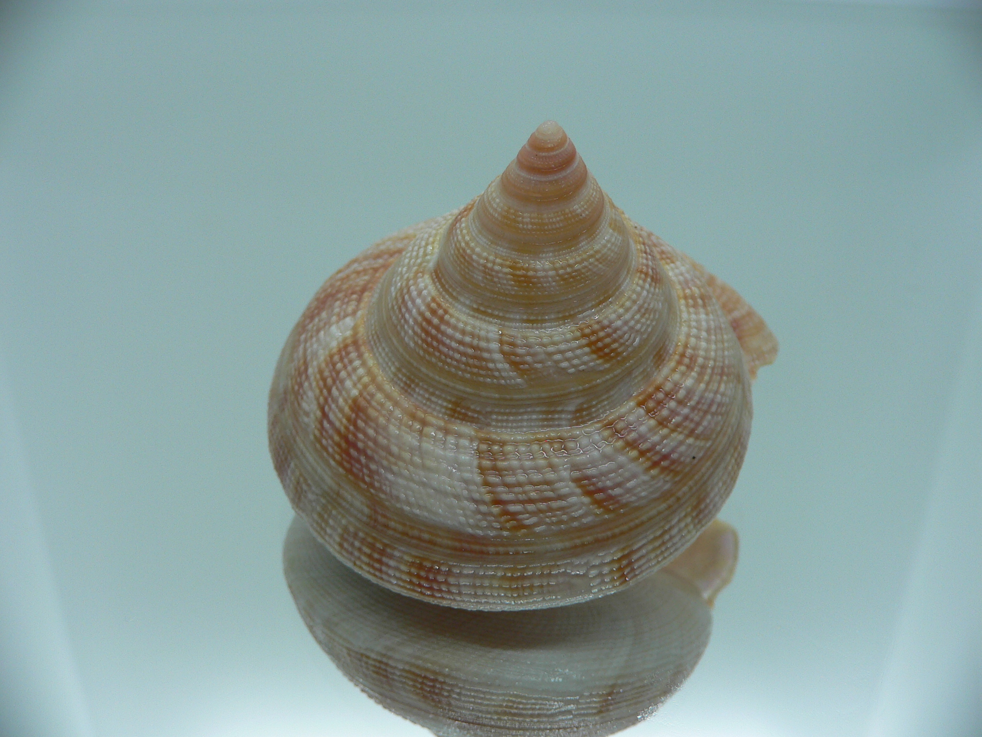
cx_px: 491
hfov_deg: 52.6
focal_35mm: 35
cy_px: 368
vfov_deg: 40.7
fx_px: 993
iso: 80
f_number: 2.8
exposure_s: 1/60
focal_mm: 4.6
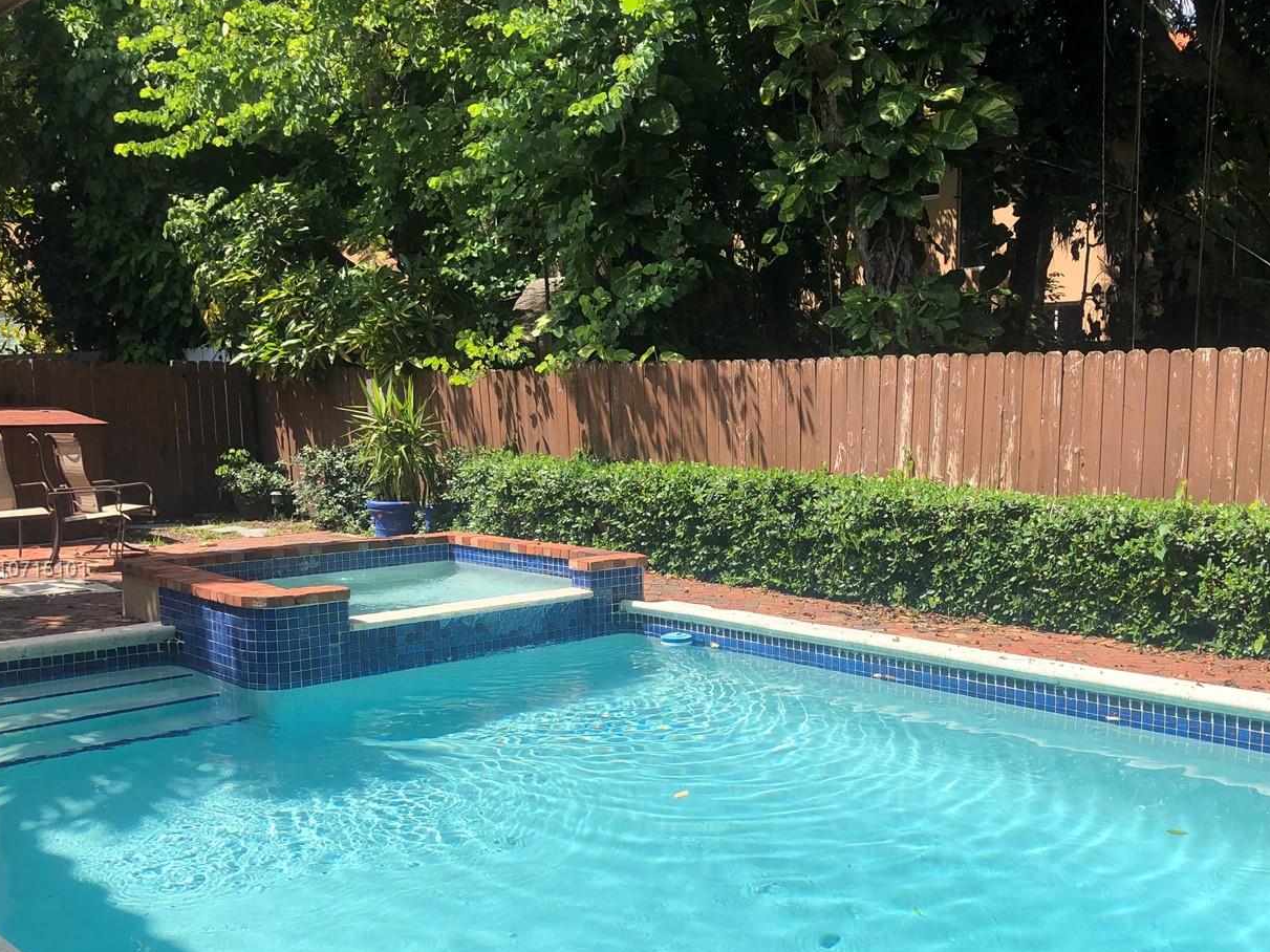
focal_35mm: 37
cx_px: 761
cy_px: 570
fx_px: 1357
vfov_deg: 38.5
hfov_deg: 49.8
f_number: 1.8
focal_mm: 4
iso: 20
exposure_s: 1/1499
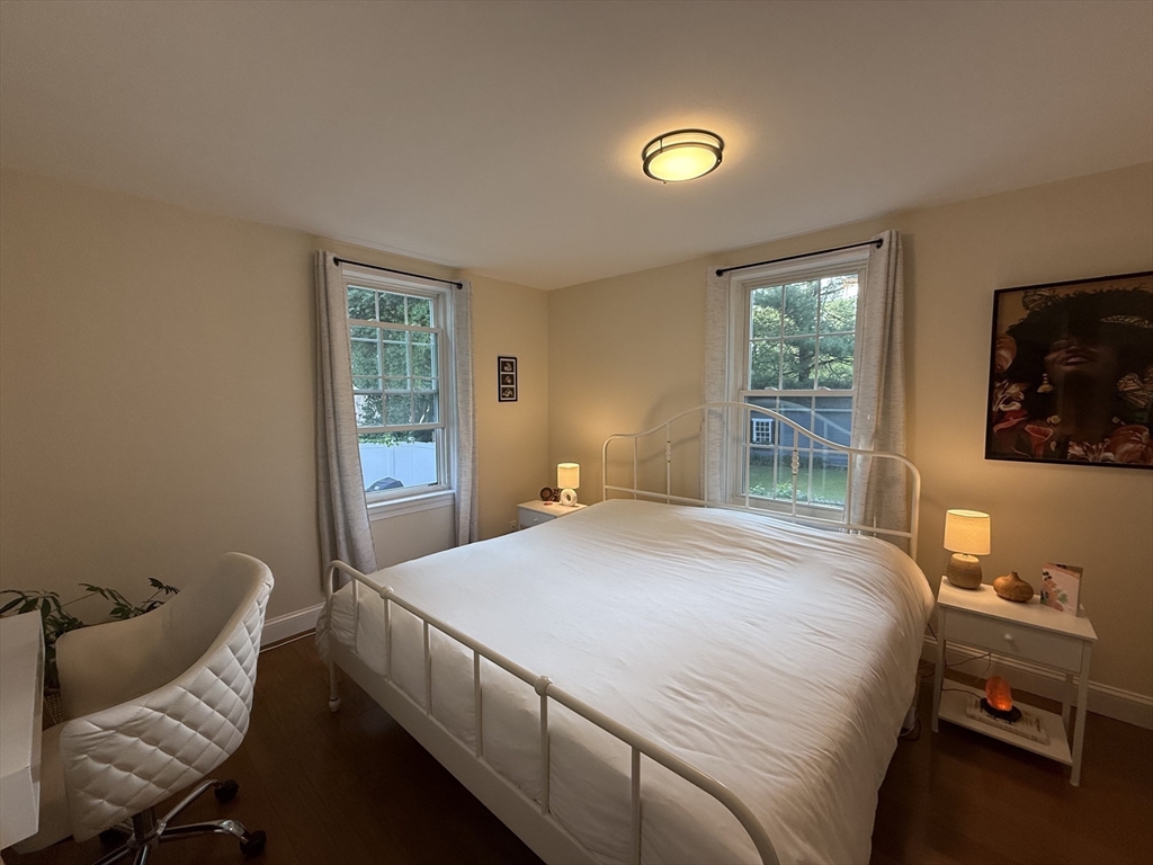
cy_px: 432
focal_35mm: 14
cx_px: 576
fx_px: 466
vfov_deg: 85.7
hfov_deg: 102.1
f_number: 2.2
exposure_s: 1/120
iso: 125
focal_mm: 2.22
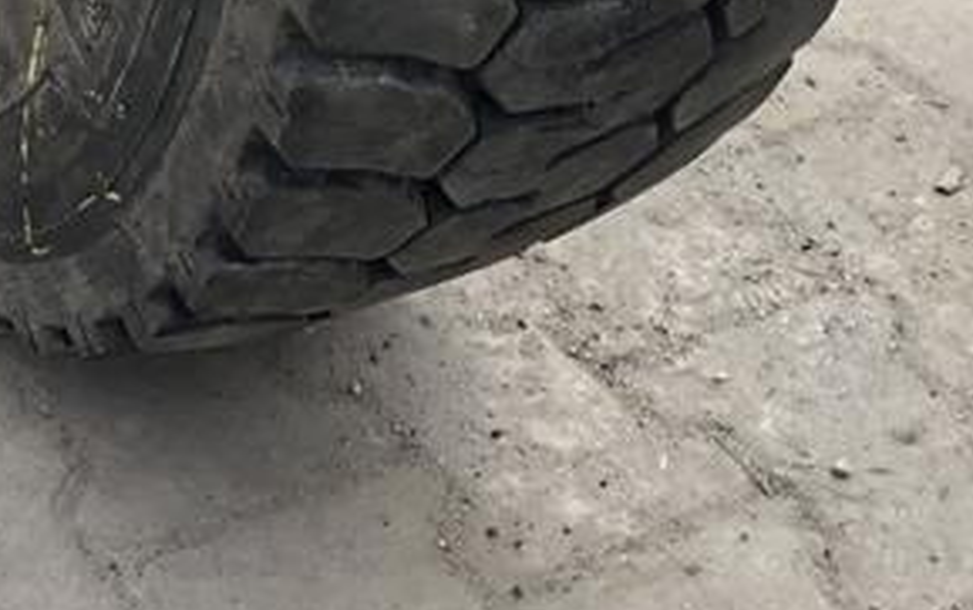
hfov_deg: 16.6
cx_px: 103
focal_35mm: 124
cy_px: -753
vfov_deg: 9.6
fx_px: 3290
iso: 25
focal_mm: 3.99
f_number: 1.8
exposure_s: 1/120
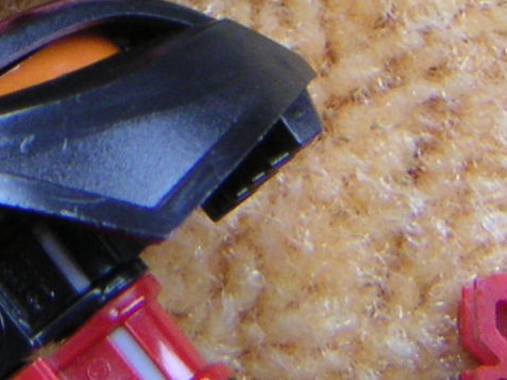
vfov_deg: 11.2
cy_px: 96
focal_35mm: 132
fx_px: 1934
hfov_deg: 14.7
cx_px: 6
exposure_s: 1/45
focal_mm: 5.1
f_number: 2.9
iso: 125
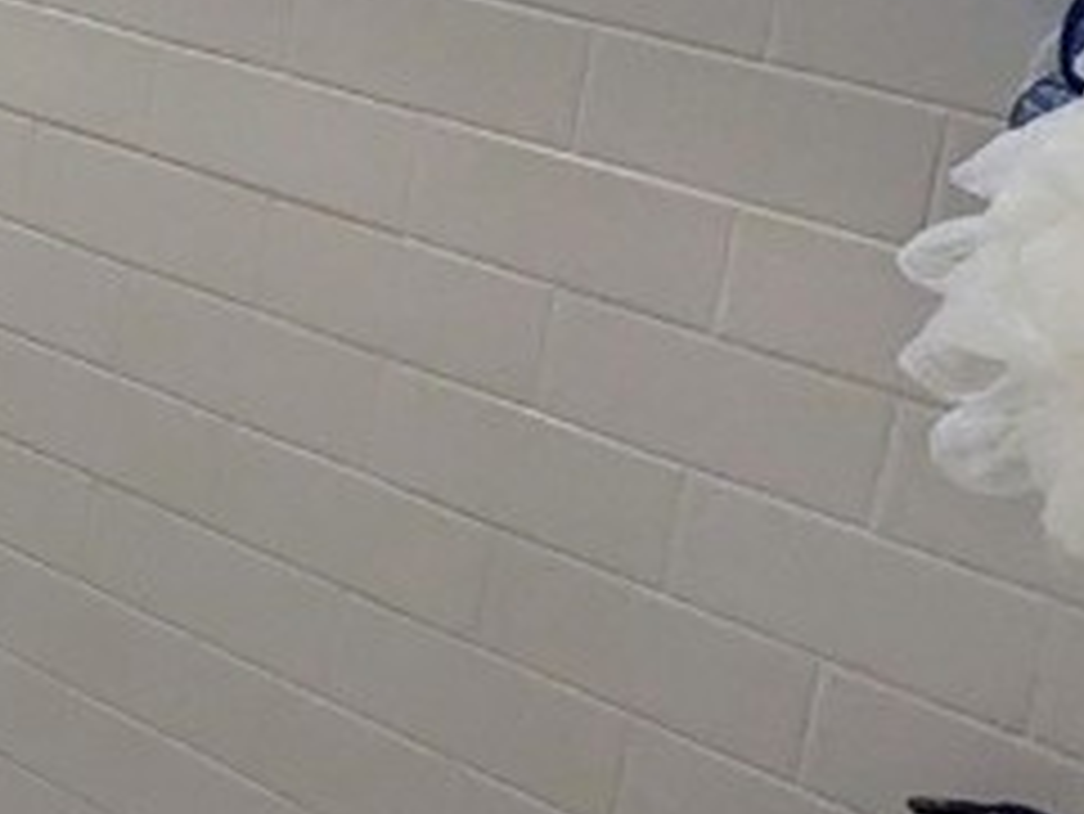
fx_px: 2130
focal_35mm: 68
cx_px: -922
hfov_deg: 19.9
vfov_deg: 19.8
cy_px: -252
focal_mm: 2.35
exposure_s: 1/120
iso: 453
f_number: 2.2
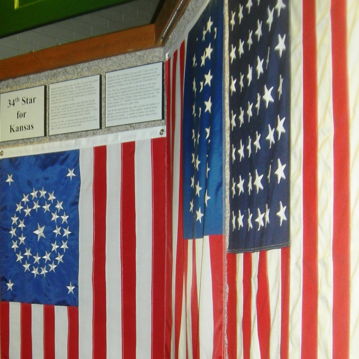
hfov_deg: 27.1
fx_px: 739
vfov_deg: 26.8
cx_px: 110
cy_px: 288
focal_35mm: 63
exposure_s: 1/60.1
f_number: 2.7
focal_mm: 7.5
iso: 127
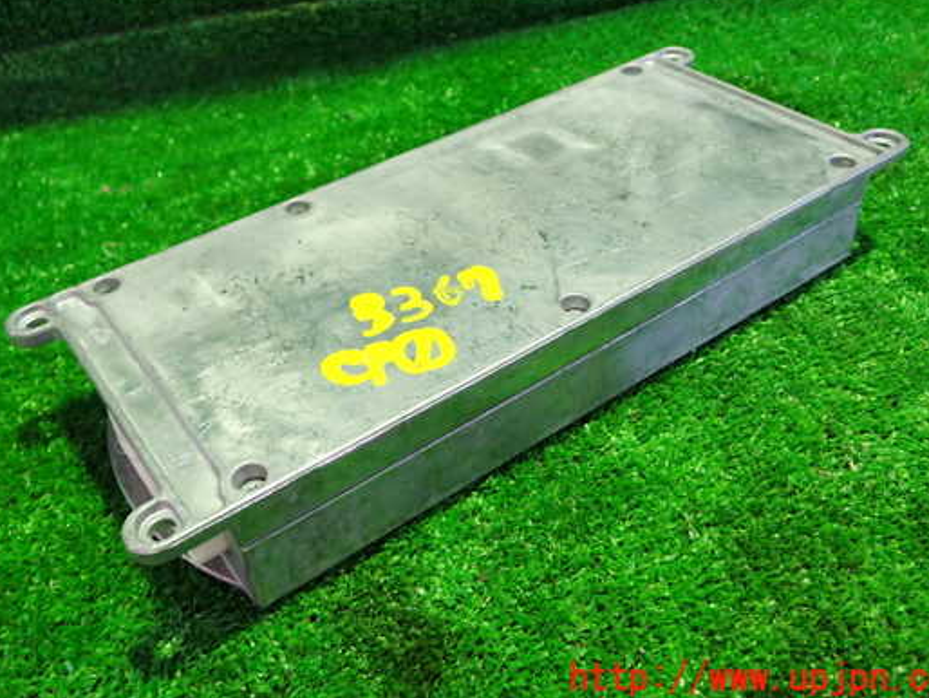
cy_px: 295
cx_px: 436
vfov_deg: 40.6
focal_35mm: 35
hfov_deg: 52.6
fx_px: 940
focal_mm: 5.4
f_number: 2.3
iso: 640
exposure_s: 1/30
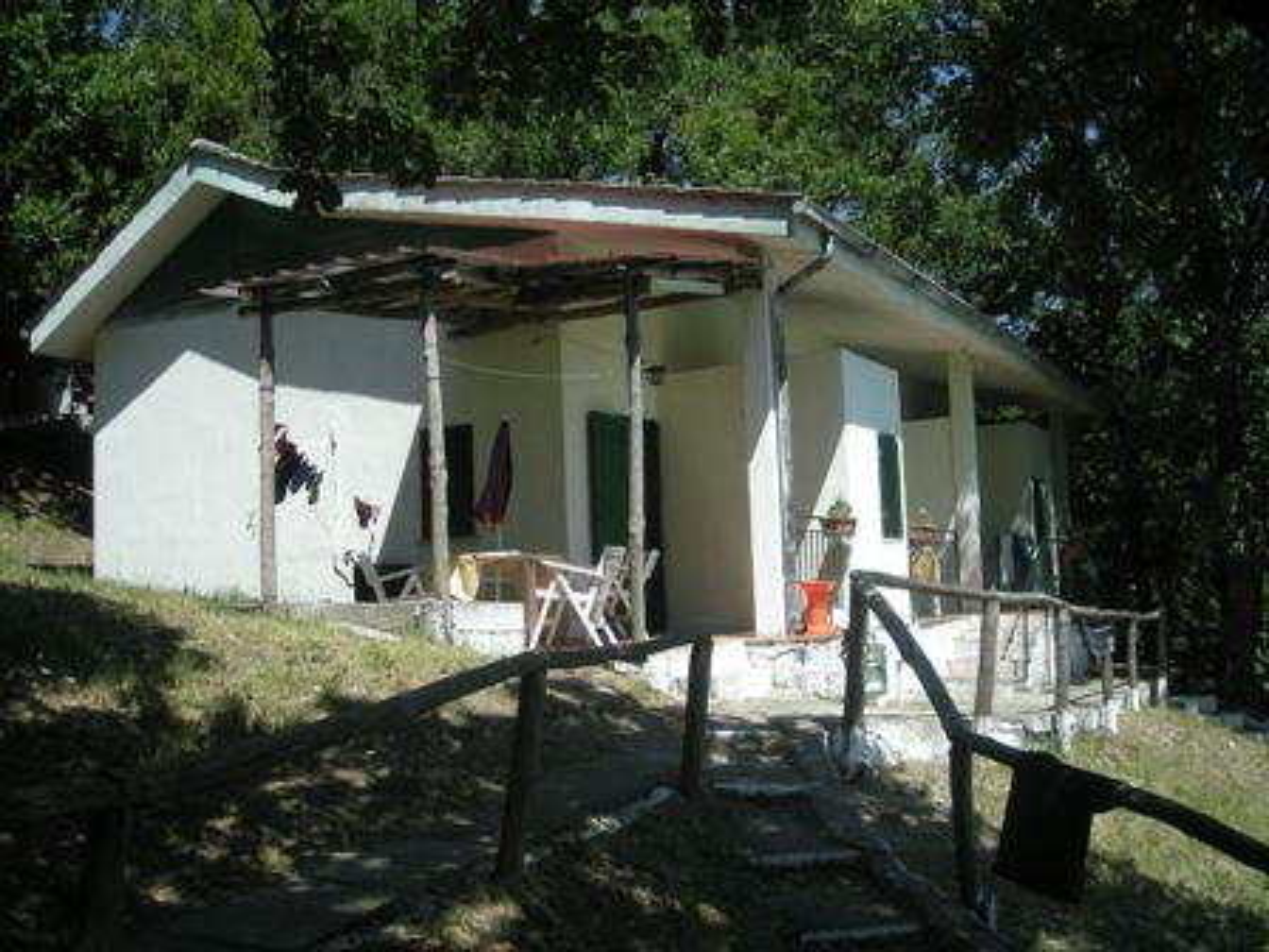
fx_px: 1283
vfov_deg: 40.7
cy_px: 476
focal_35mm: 35
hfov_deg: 52.6
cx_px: 634
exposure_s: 1/200
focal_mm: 5.7
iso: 50
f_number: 5.7
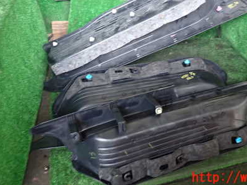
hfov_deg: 48.7
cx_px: 146
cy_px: 45
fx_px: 271
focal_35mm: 38
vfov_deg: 36.8
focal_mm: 4.5
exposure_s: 1/30
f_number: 2
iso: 500
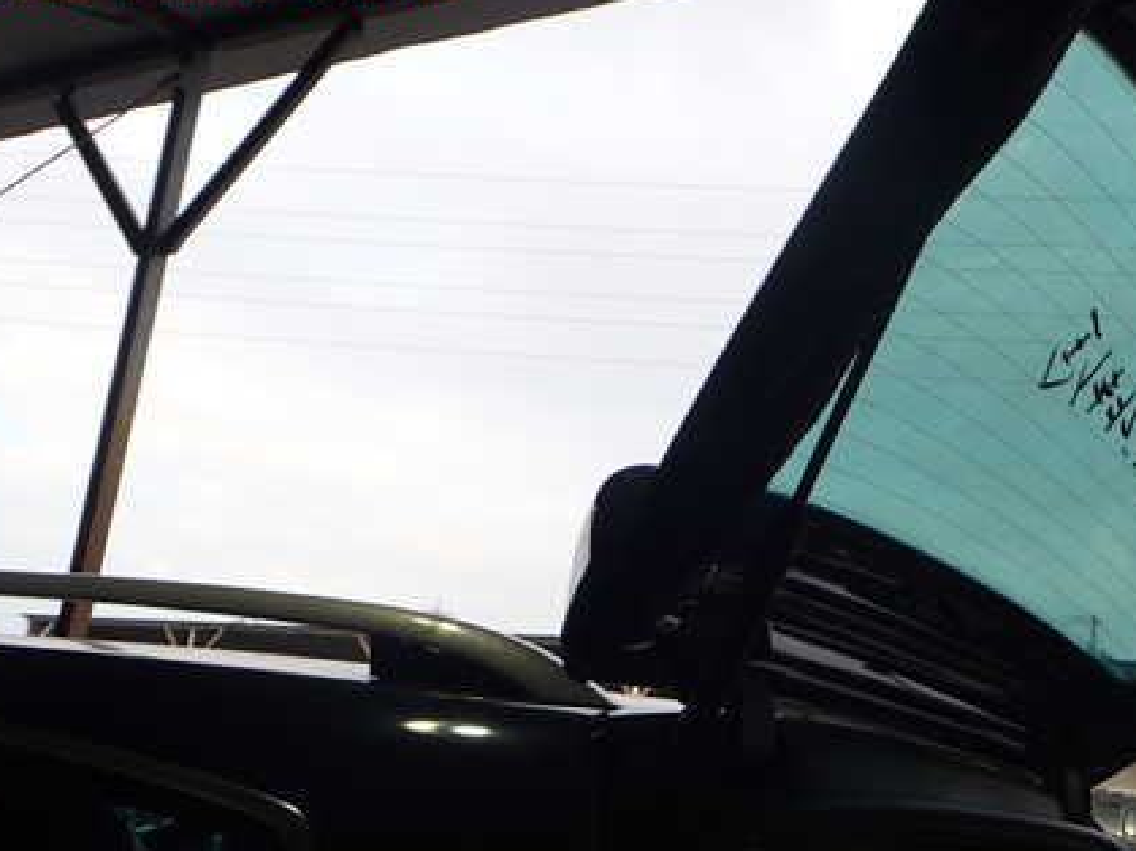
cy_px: 553
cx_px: 775
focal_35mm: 43
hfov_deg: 43.1
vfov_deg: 33.3
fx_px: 1411
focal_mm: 5.4
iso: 100
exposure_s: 1/200
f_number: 3.2
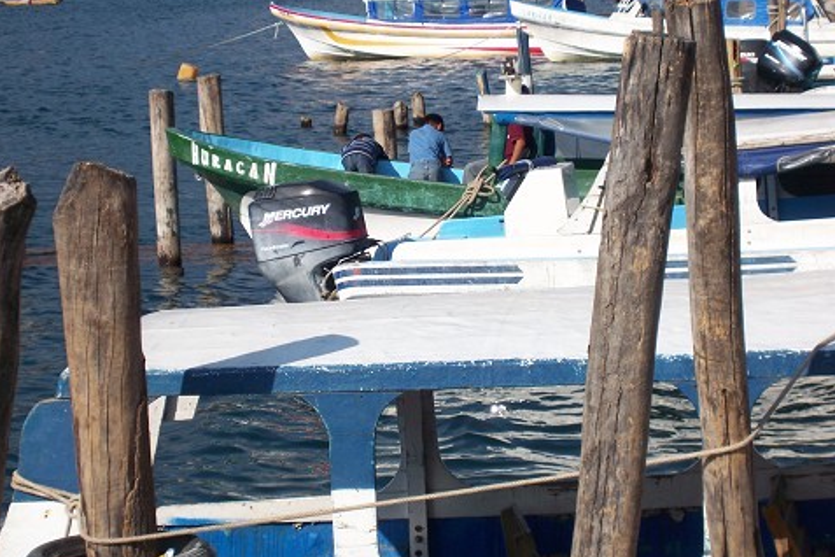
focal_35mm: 113
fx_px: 2621
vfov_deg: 12.1
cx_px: 417
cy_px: 275
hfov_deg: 18.1
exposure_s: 1/640
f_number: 4.8
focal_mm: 18.6
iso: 80
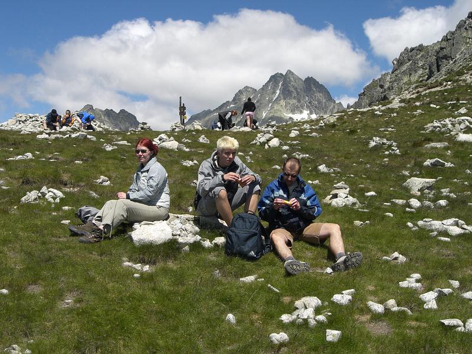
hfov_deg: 49.0
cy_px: 177
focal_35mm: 38
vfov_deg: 37.7
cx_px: 236
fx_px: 518
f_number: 4.4
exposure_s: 1/800
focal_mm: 6.3
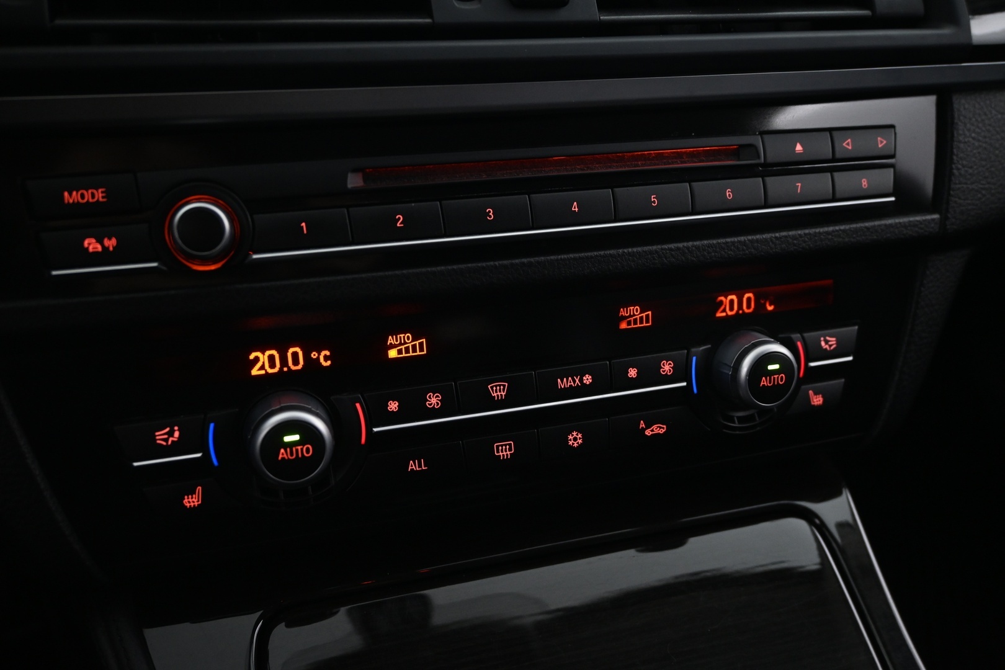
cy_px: 335
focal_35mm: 32
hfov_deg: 59.5
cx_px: 502
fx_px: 879
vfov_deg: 41.7
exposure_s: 1/13
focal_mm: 21
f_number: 4
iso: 1600
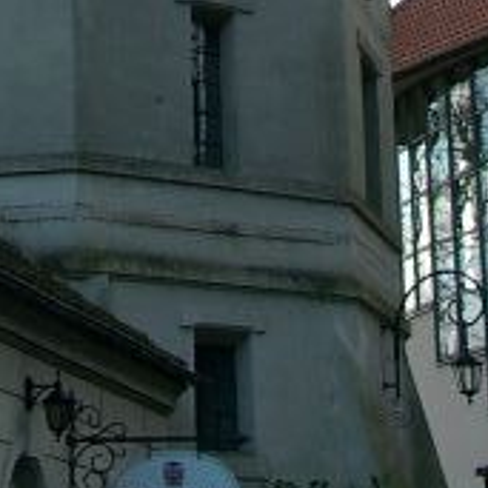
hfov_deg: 12.3
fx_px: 2249
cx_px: 49
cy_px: -371
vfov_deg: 11.5
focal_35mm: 141
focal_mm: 7.13
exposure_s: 1/223
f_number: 2.8
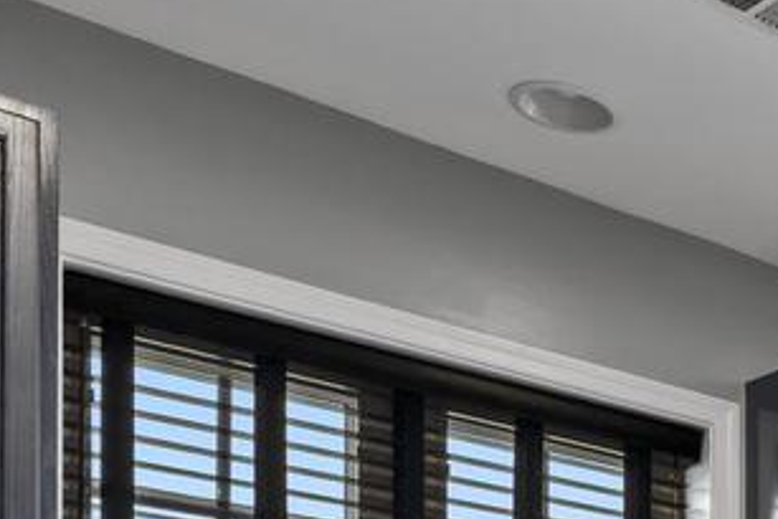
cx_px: 1323
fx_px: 1622
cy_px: 995
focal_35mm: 75
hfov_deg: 20.6
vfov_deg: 15.2
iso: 400
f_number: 9
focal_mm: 16
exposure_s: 1/1.25
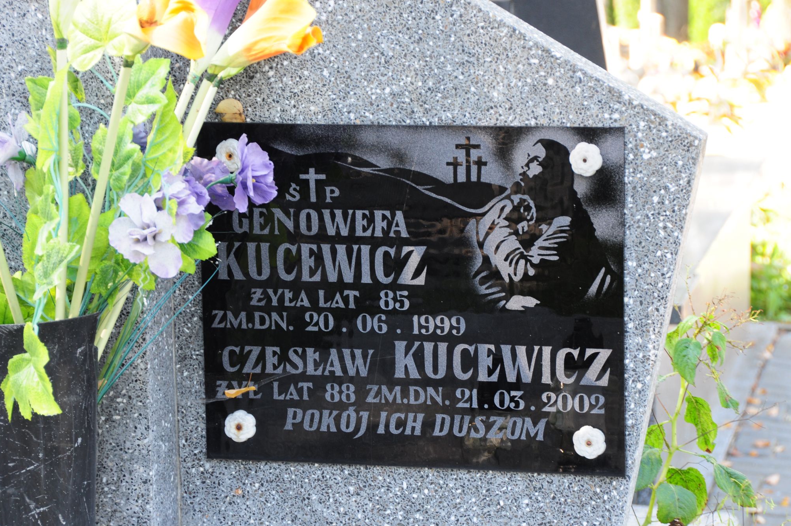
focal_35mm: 131
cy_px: 273
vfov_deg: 10.4
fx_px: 2875
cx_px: 391
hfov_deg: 15.7
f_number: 7.1
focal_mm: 82
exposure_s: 1/40
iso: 280
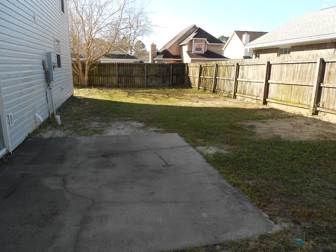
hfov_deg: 67.3
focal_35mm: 26
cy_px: 126
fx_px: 252
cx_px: 168
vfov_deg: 53.1
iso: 80
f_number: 3.2
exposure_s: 1/320
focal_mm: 4.6
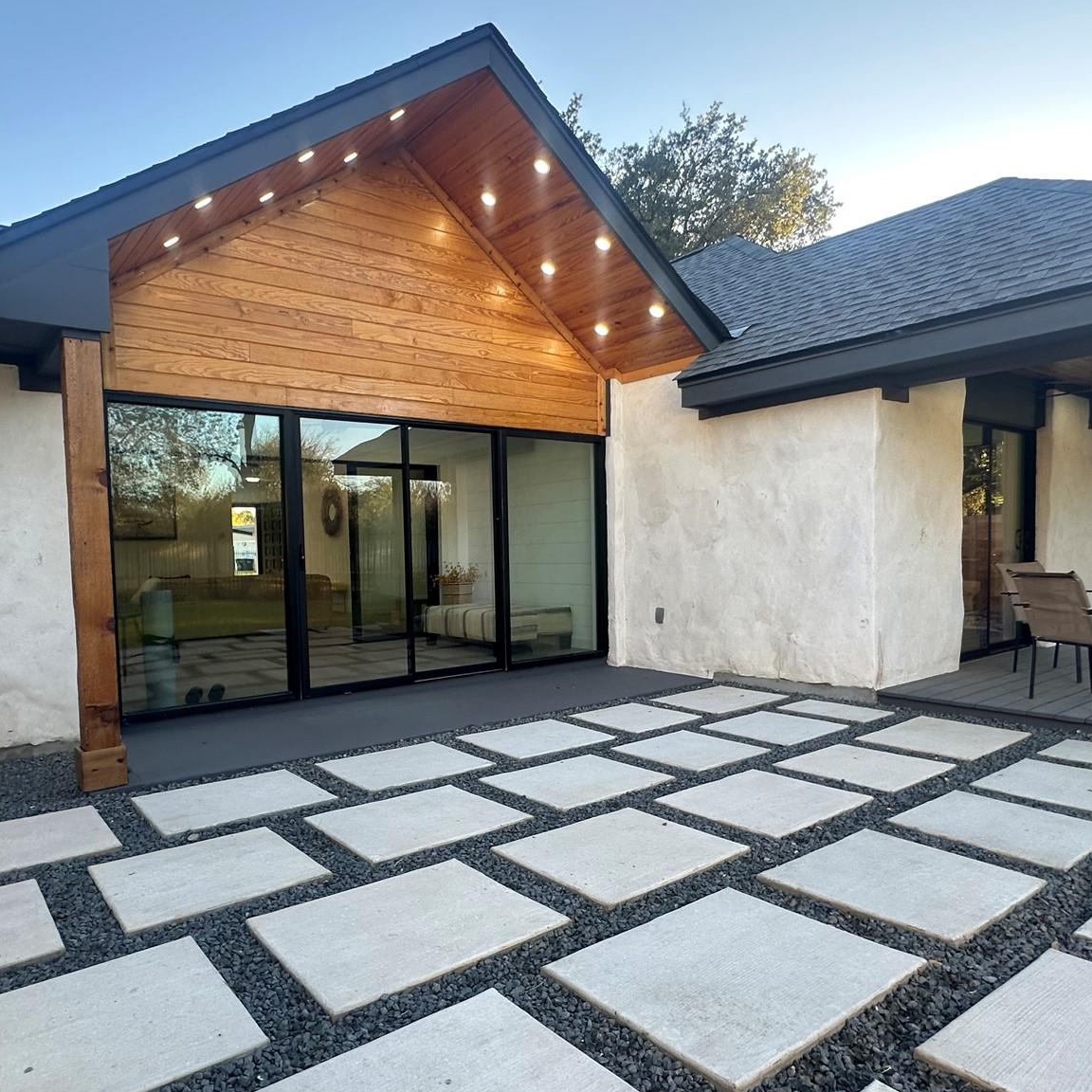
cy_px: 590
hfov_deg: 69.4
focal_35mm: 22
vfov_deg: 69.5
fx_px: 785
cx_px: 479
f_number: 2.2
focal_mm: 2.22
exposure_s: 1/116
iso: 40
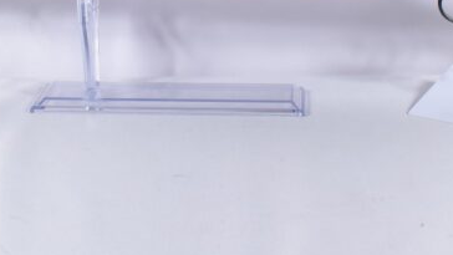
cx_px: 230
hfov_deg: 19.7
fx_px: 1306
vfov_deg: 11.0
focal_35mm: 109
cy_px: -17
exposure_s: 1/100
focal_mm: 21
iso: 640
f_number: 5
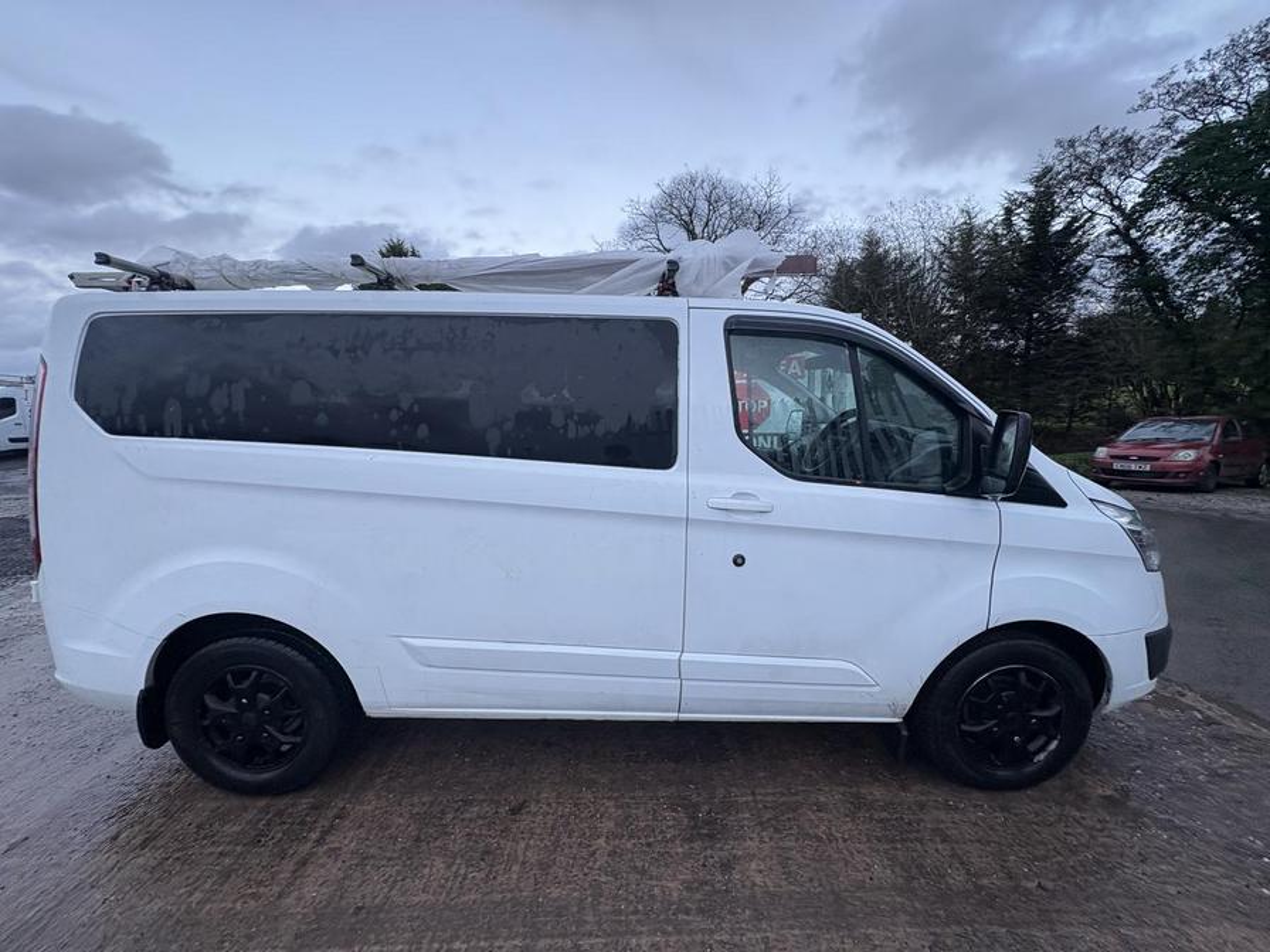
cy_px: 476
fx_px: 514
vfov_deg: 85.7
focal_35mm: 14
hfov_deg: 102.1
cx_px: 635
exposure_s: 1/99
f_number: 2.2
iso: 160
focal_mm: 2.22
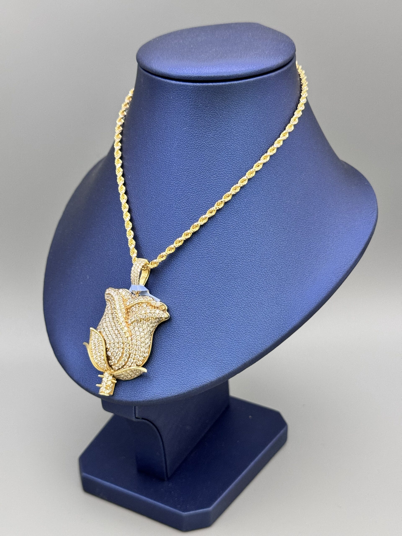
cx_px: 201
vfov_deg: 39.7
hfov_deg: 30.3
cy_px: 268
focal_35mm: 48
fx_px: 743
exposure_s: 1/40
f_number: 1.78
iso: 250
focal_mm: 6.86
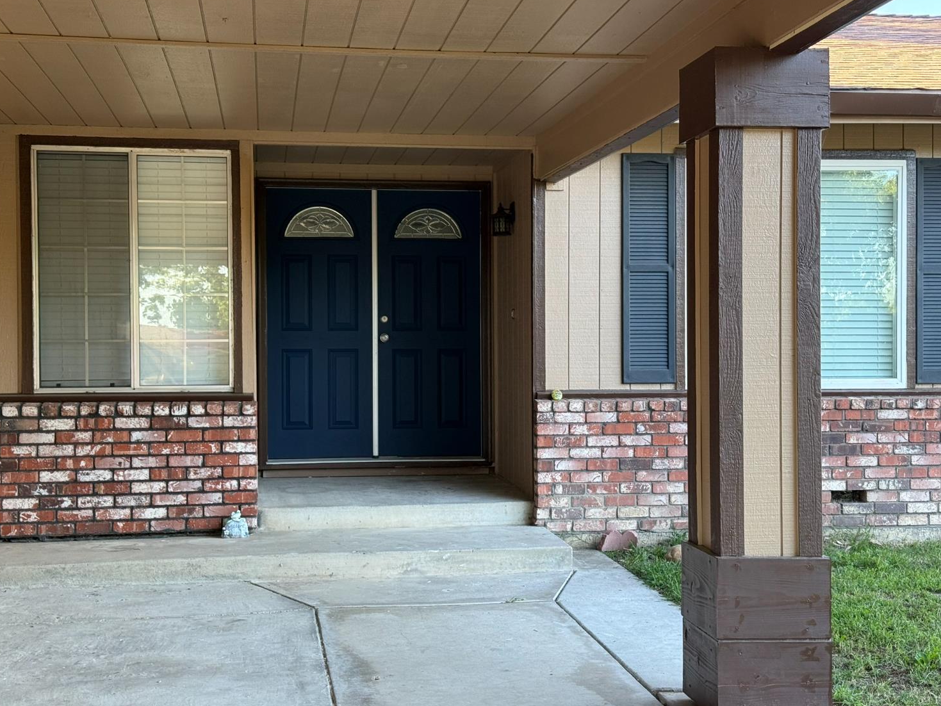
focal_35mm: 49
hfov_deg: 38.9
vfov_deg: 29.7
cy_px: 351
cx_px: 461
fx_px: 1332
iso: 100
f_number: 1.78
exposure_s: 1/111
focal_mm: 6.76
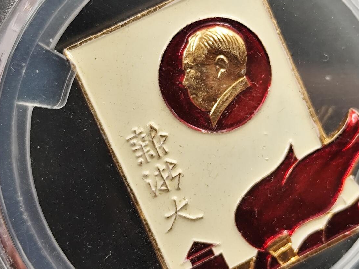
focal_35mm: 103
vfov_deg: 14.4
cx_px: 204
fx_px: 1068
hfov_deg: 19.1
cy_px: 135
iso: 125
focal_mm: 6.14
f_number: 1.65
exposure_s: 1/100
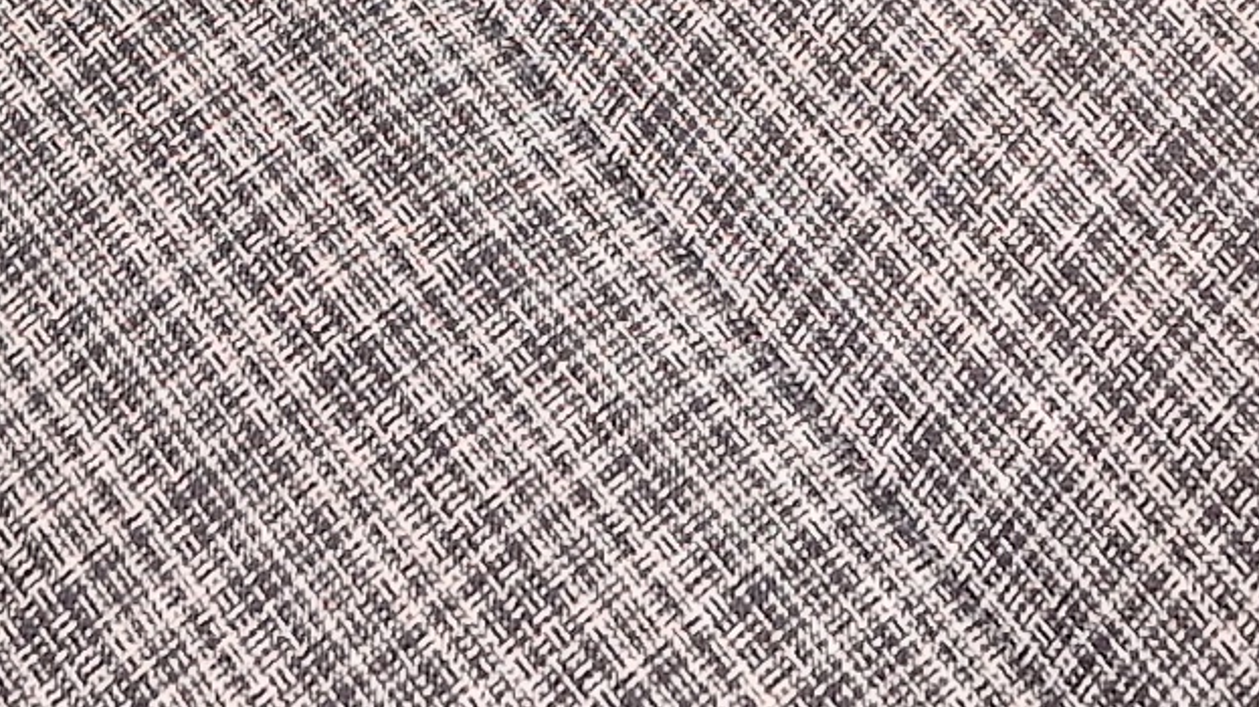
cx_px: 796
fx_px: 5373
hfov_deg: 13.4
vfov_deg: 6.2
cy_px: -2194
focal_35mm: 161
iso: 125
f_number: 1.8
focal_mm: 5.4
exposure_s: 1/100
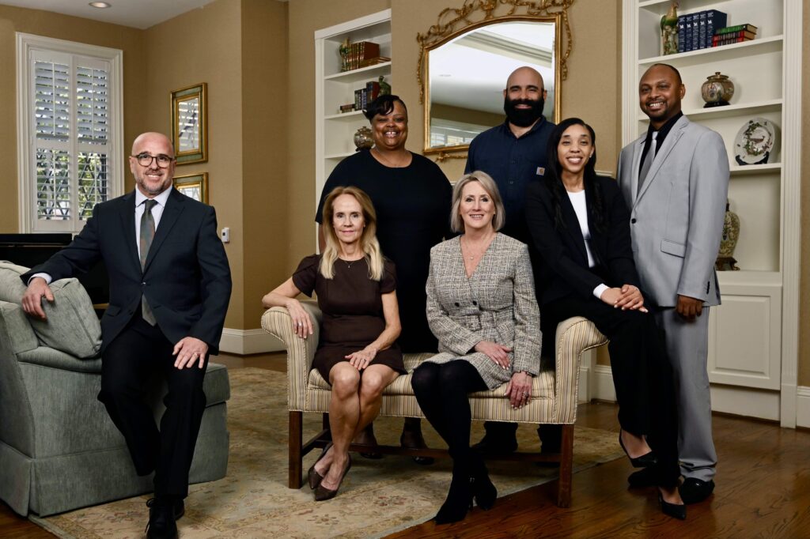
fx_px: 742
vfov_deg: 39.9
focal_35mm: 33
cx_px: 405
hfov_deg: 57.2
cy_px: 270
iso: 160
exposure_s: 1/100
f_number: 5.6
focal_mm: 22
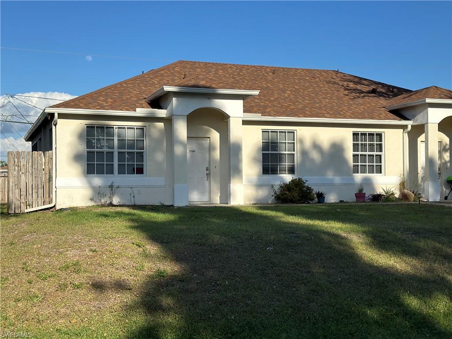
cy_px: 170
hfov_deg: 39.7
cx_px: 226
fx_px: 627
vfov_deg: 30.3
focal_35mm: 48
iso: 80
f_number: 1.78
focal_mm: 6.86
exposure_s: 1/6211
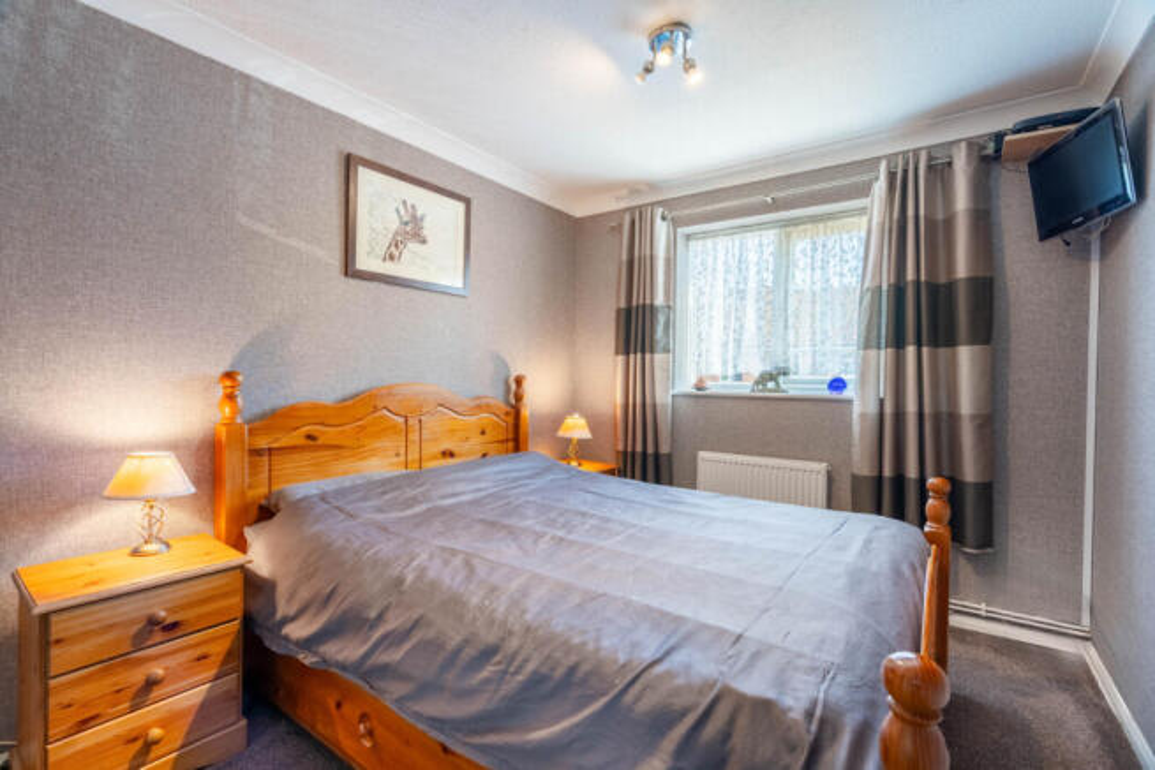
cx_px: 578
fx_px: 513
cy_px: 385
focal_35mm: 16
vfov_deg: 73.8
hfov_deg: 96.7
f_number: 8
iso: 320
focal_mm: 16
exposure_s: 1/50
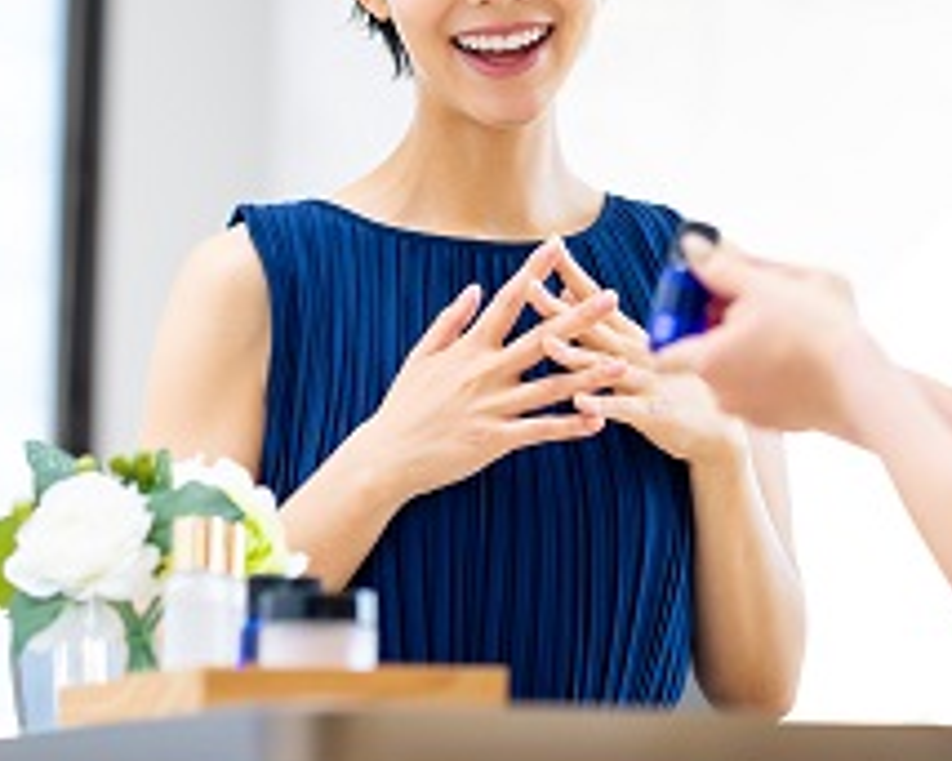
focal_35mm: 167
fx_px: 4703
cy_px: 165
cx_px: 687
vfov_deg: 9.2
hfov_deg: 11.5
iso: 320
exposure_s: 1/250
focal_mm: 85
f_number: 2.5
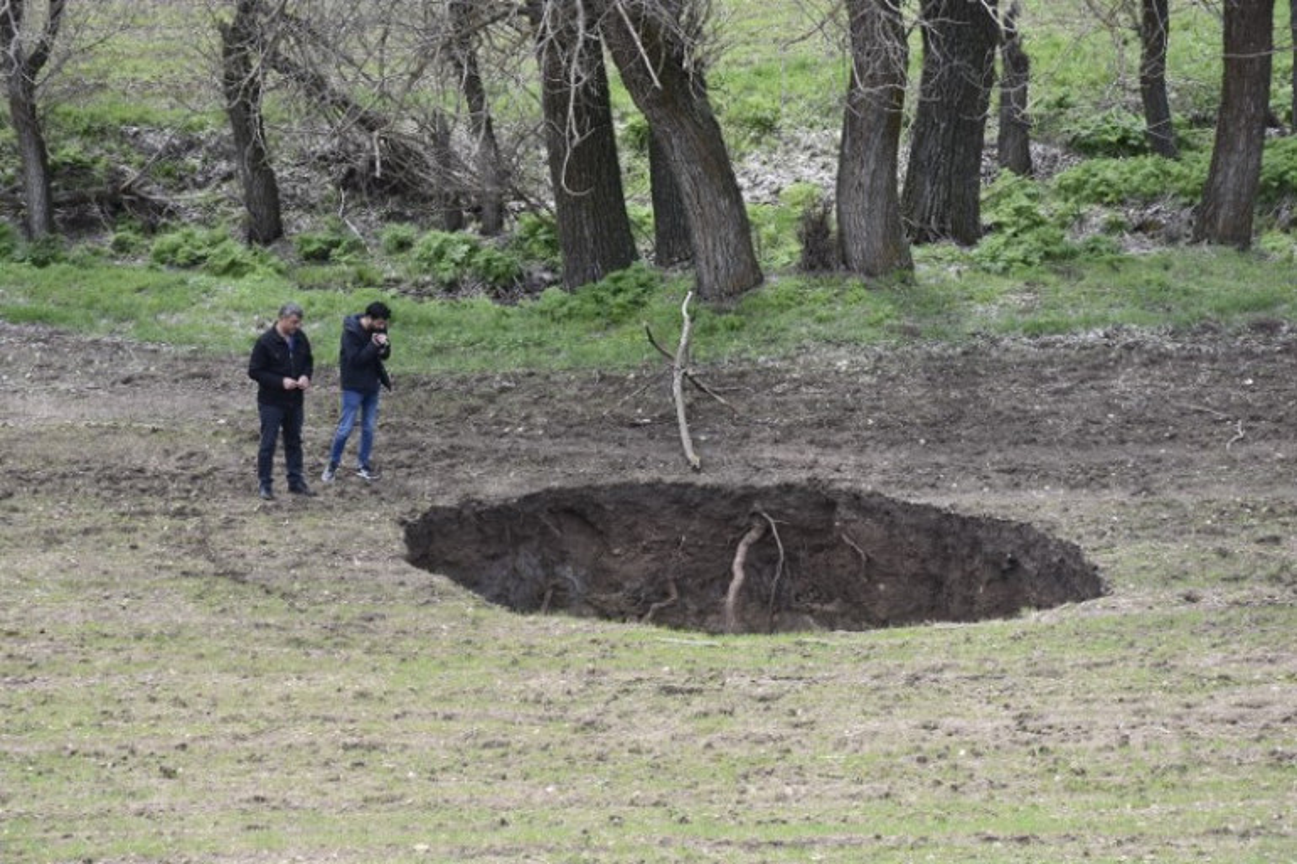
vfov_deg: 11.4
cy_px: 432
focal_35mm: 120
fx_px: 4322
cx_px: 648
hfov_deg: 17.1
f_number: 8
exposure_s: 1/500
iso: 640
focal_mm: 80
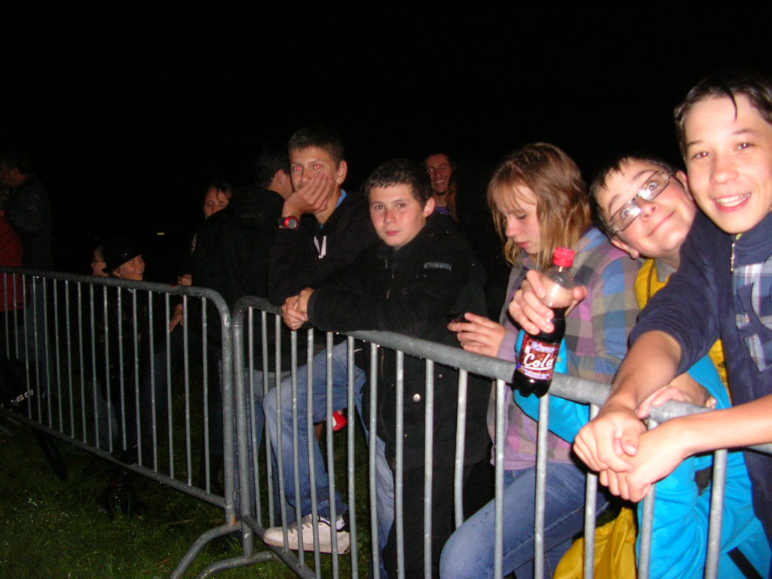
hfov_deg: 52.6
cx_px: 386
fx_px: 781
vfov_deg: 40.7
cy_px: 290
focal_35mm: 35
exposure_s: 1/60.1
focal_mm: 5.8
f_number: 2.8
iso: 125
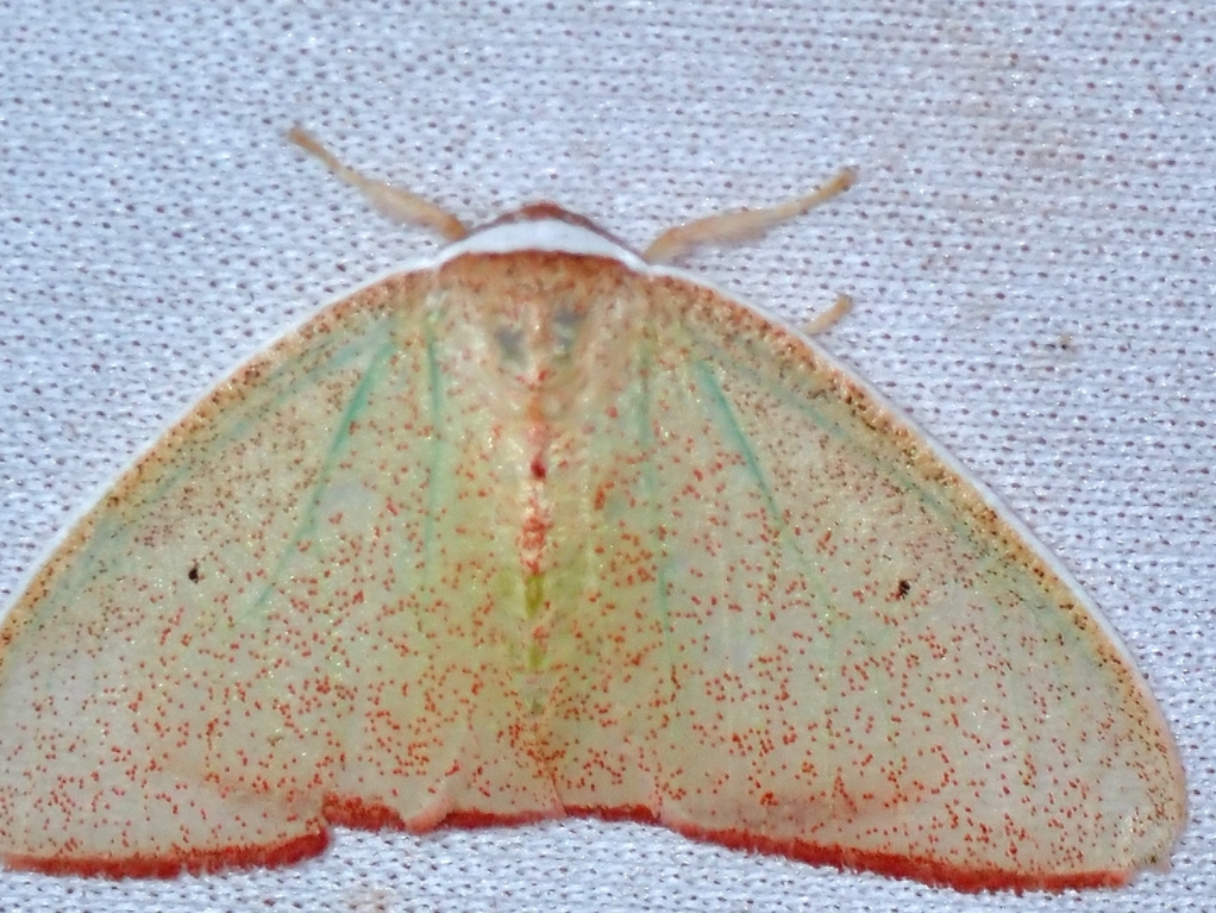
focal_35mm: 131
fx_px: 4603
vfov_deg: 11.3
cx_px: 587
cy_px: 447
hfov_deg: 15.0
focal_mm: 18
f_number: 6.3
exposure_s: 1/200
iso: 200
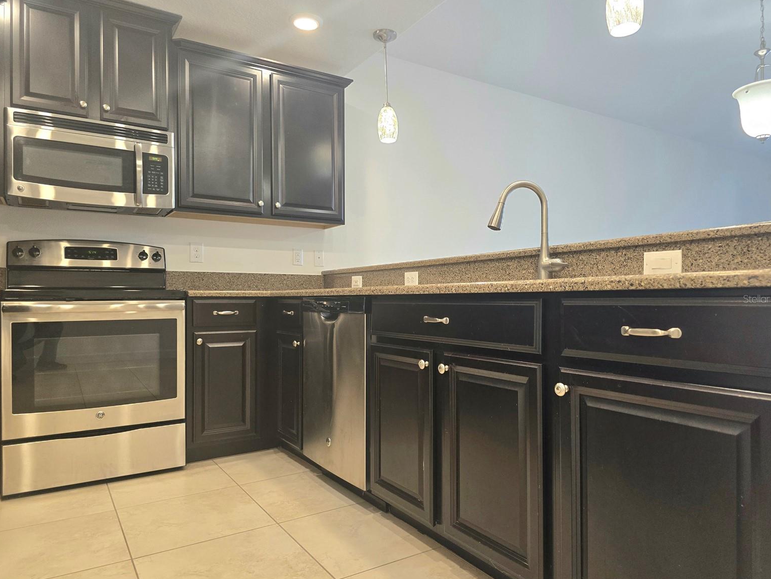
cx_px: 388
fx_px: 535
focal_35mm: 24
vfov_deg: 56.8
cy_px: 299
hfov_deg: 71.6
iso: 250
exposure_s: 1/120
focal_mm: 6.3
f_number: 1.7
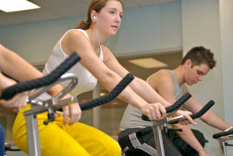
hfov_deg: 24.2
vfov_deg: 16.3
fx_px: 544
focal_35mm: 84
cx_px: 116
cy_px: 78
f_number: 3.8
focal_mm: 56
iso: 100
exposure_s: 1/50
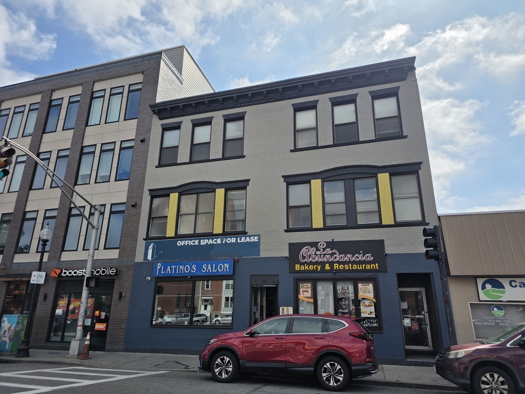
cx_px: 262
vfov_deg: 58.9
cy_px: 197
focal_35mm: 23
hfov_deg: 73.9
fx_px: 349
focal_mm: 6.3
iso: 50
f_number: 1.7
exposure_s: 1/7944
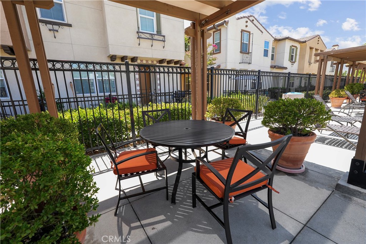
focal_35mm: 16
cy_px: 122
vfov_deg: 72.1
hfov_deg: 95.0
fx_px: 168
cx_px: 183
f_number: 5
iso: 100
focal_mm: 16.5
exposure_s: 1/125
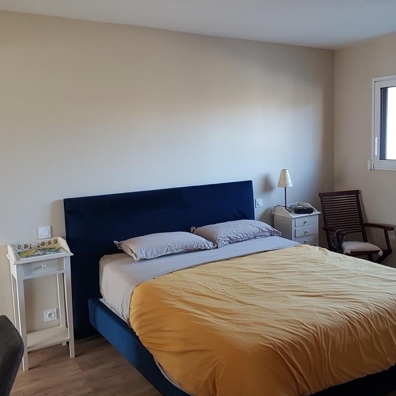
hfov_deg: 49.7
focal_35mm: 33
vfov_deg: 49.7
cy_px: 199
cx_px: 217
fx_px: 427
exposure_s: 1/50
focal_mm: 4.2
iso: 64
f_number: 1.7
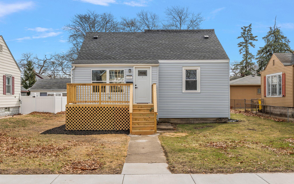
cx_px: 148
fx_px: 296
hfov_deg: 52.8
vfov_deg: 34.4
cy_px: 97
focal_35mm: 37
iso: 200
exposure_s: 1/60
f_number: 8
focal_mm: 24
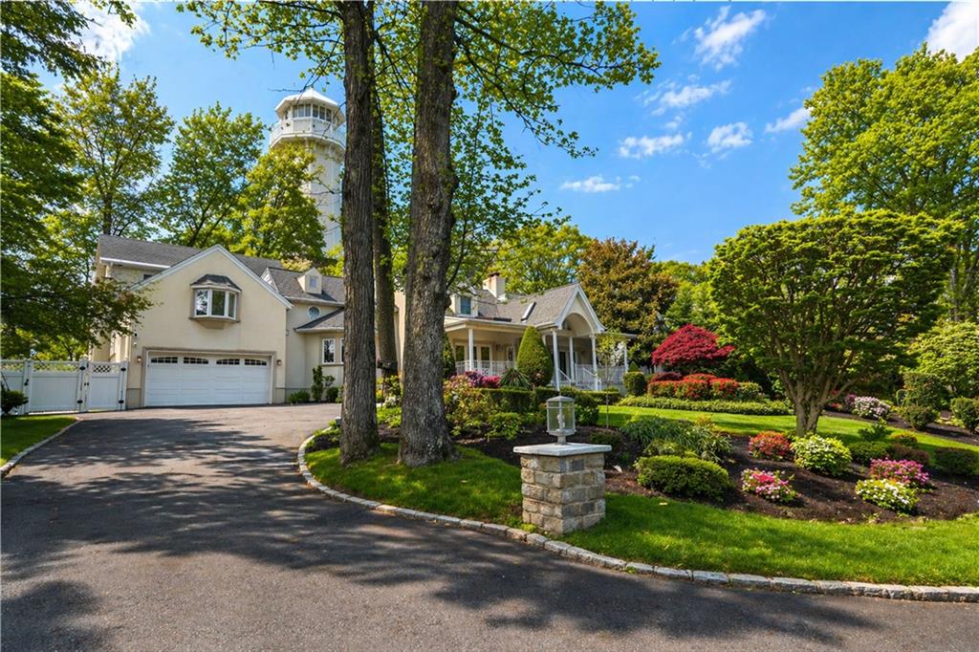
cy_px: 326
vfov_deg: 60.7
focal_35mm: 20
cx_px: 490
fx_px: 557
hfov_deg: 82.6
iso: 100
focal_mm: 20.5
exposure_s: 1/100
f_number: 5
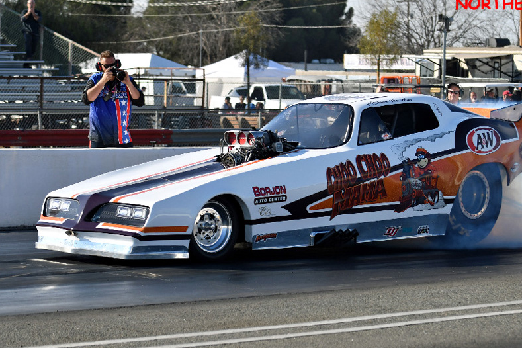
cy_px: 185
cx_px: 316
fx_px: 2204
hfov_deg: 13.5
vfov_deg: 9.0
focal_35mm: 152
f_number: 5.6
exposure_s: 1/2000
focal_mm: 80
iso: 160
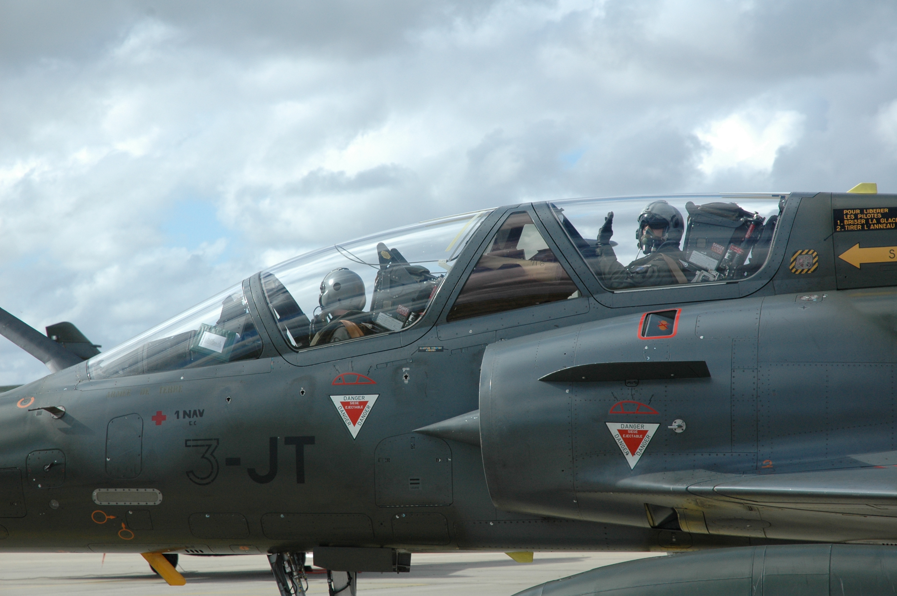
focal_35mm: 105
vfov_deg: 13.0
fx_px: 2614
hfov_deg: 19.5
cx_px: 448
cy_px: 298
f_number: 8
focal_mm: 70
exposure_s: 1/800
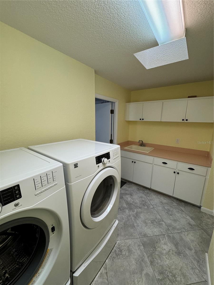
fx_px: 115
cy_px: 142
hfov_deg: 85.7
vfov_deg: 102.1
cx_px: 107
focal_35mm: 14
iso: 160
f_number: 2.2
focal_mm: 2.22
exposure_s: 1/120
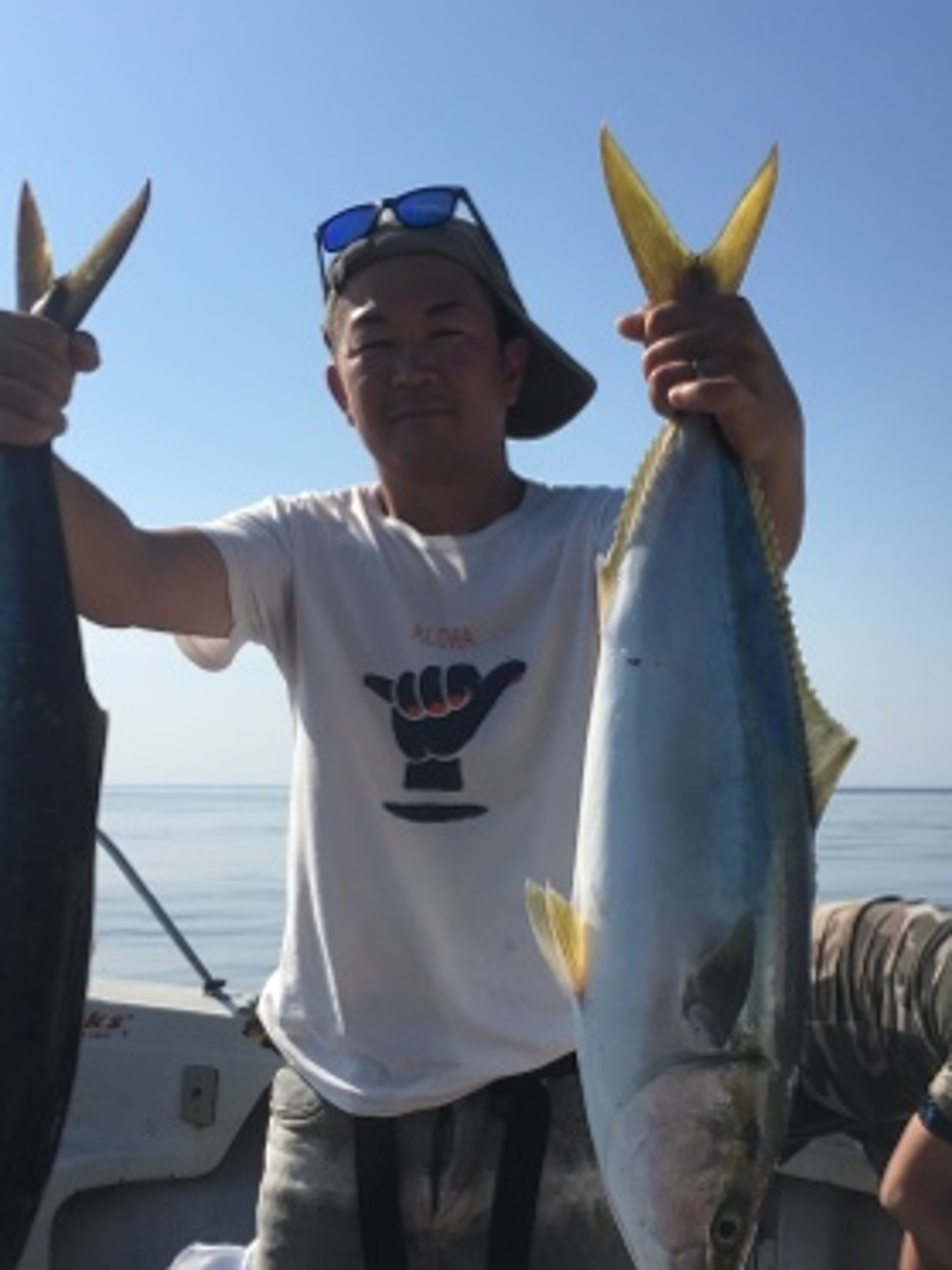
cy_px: 683
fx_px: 1430
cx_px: 449
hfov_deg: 36.8
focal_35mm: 39
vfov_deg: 47.8
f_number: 2.2
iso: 25
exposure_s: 1/2331
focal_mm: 4.15
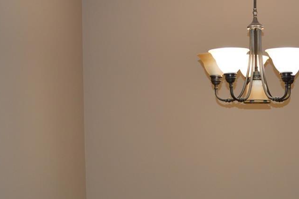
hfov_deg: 28.2
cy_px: 182
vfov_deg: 19.6
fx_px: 564
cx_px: 284
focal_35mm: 68
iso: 400
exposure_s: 1/60
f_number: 3.5
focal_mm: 18
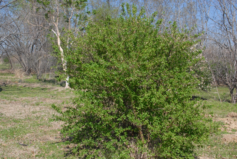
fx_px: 277
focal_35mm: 42
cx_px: 118
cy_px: 80
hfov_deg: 46.4
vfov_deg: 32.0
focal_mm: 28
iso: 400
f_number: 10
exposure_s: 1/350
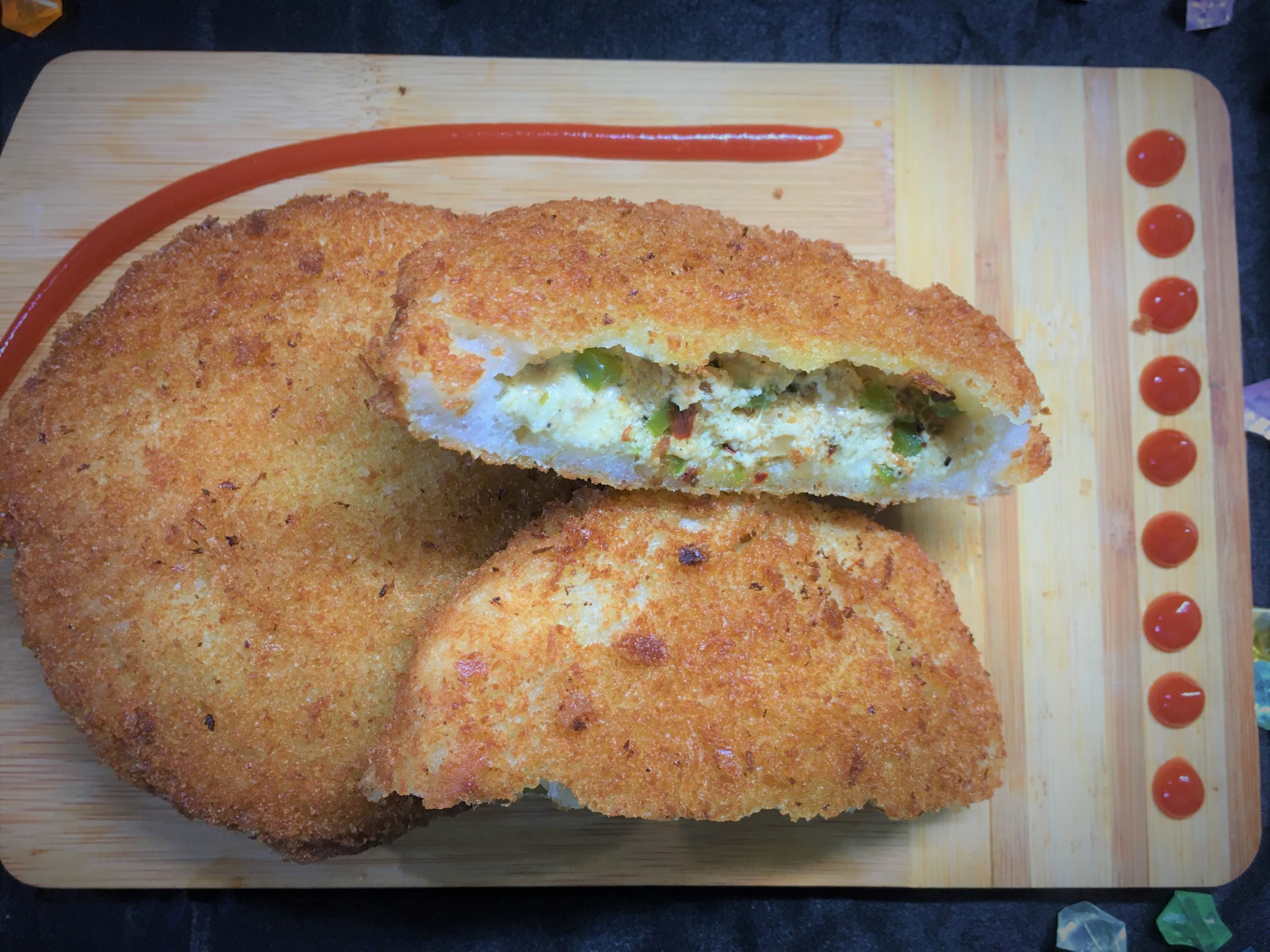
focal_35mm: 29
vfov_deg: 48.2
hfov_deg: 61.7
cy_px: 476
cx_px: 635
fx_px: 1064
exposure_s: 1/33
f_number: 2.2
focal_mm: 4.15
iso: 100
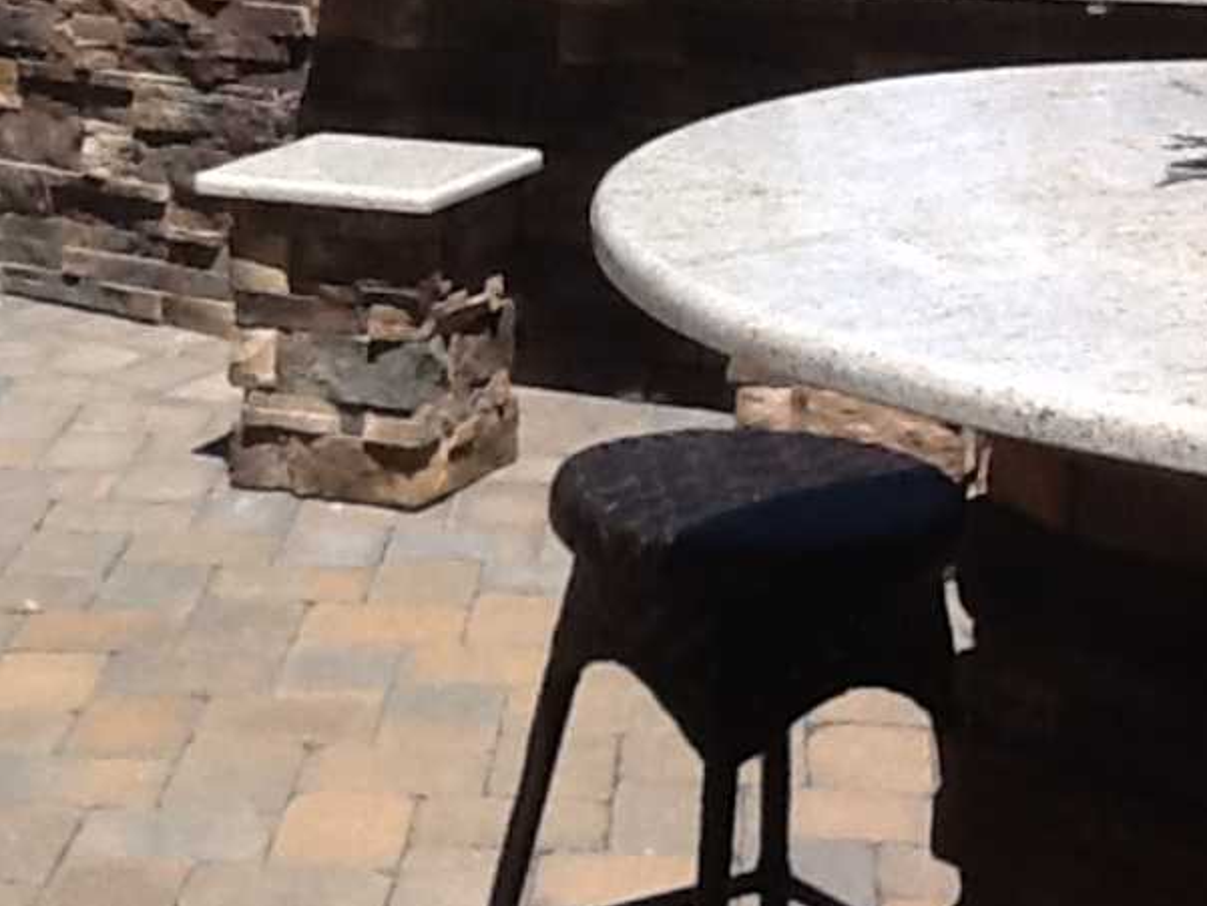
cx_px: 469
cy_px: 189
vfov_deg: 20.5
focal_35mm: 71
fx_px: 2476
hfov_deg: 27.3
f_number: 2.4
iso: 80
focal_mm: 2.03
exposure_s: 1/1783
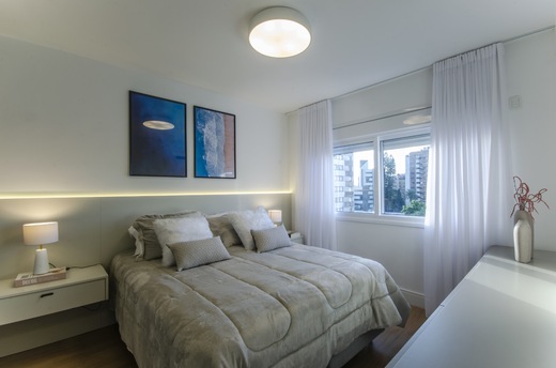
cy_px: 184
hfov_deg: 100.5
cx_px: 278
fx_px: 231
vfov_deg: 77.0
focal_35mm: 15
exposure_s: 1/2.5
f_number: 20
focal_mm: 10
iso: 100
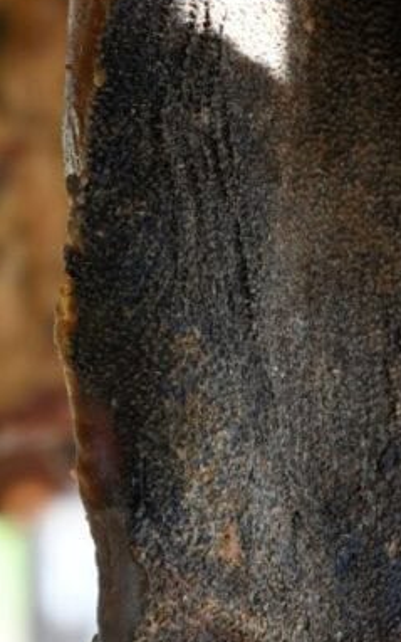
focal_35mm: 328
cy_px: 217
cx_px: 464
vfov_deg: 6.4
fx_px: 5731
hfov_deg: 4.0
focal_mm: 120
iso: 400
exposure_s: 1/125
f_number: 6.3
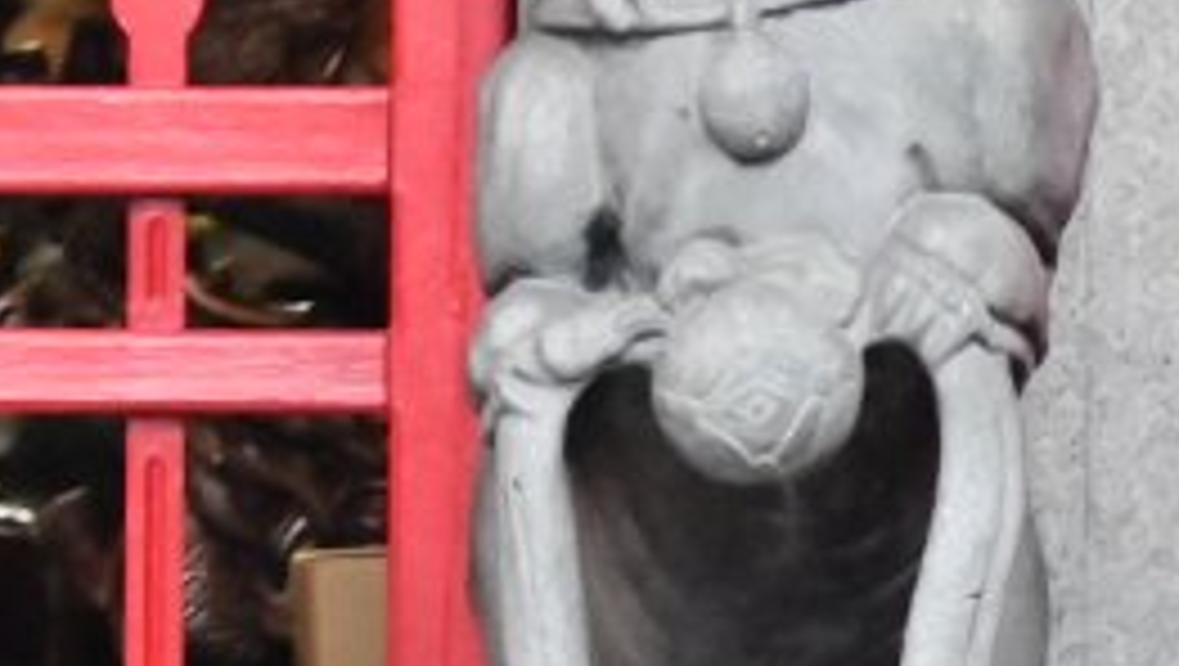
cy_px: -911
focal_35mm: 779
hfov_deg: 2.8
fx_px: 24378
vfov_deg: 1.6
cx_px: -405
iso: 4500
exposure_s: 1/320
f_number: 4.2
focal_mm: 122
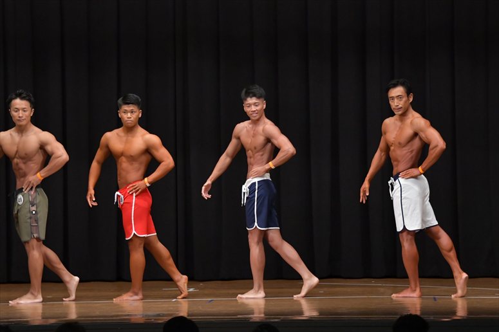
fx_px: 2535
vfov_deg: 7.5
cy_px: 166
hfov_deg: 11.2
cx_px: 250
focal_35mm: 183
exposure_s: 1/400
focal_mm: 122
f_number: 5.6
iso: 5000
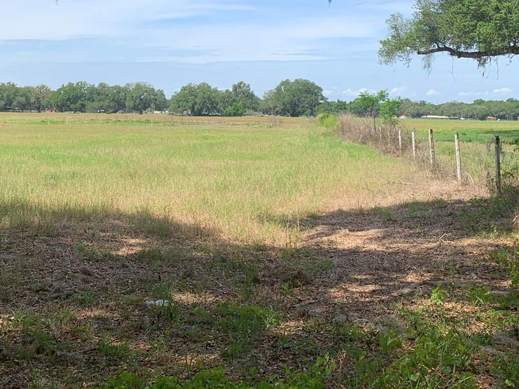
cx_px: 174
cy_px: 103
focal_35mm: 51
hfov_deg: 37.1
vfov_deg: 28.2
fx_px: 765
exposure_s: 1/2257
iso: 25
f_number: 1.8
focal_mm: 4.25
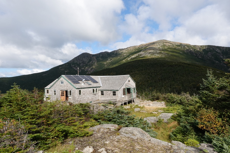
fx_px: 153
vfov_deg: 53.1
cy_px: 76
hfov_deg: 73.8
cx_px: 115
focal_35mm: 24
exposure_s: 1/125
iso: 160
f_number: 11
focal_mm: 8.8
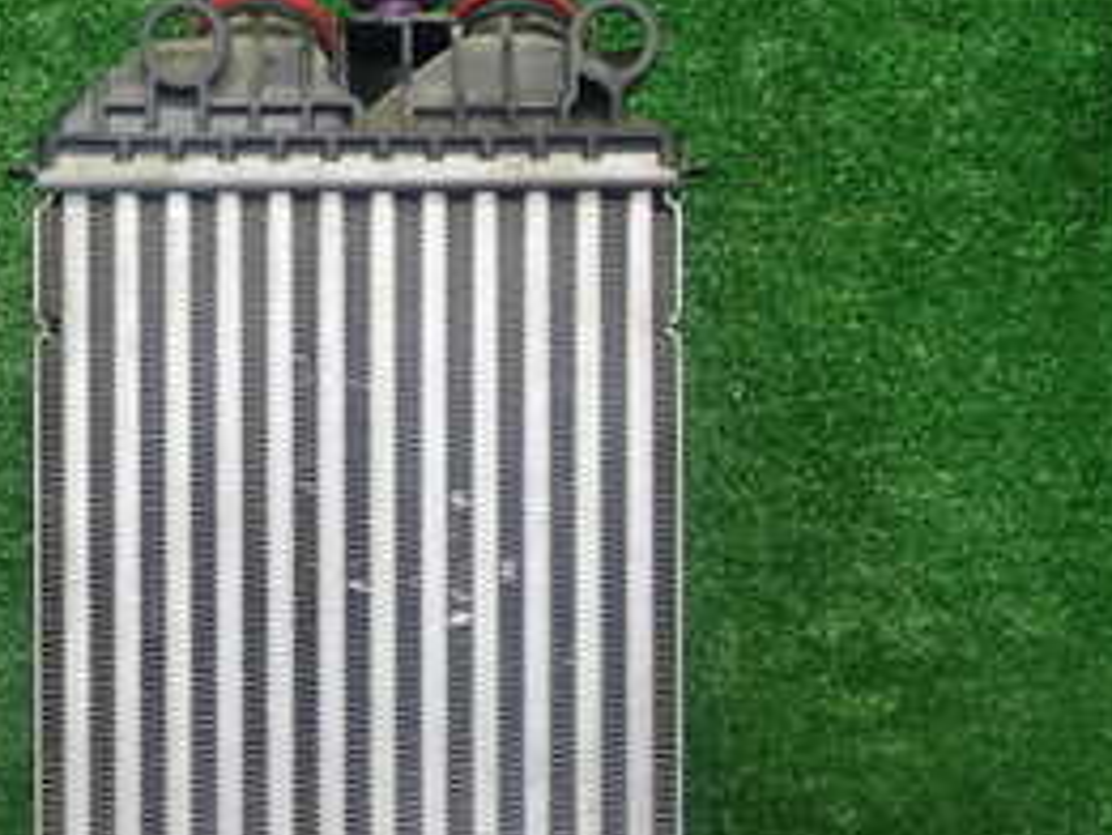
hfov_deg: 27.9
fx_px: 2218
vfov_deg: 21.1
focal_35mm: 69
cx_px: 332
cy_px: 669
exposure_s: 1/60
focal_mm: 5.4
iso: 200
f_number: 2.3
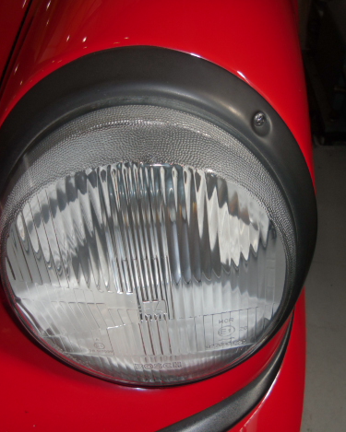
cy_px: 220
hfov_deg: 41.1
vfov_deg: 50.3
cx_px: 191
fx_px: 461
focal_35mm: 36
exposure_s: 1/100
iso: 64
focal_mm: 4.9
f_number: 3.2
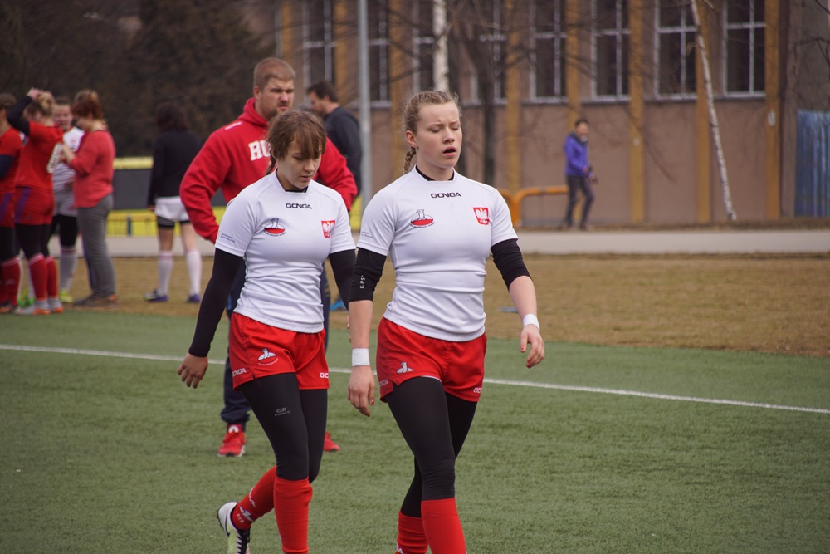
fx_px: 6225
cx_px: 415
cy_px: 277
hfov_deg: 7.6
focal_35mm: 270
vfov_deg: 5.1
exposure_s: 1/320
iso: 125
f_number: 6.3
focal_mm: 180
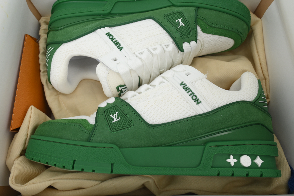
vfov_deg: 47.8
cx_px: 151
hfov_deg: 67.4
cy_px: 87
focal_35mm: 27
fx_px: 220
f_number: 10
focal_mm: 24
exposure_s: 1/100
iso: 400
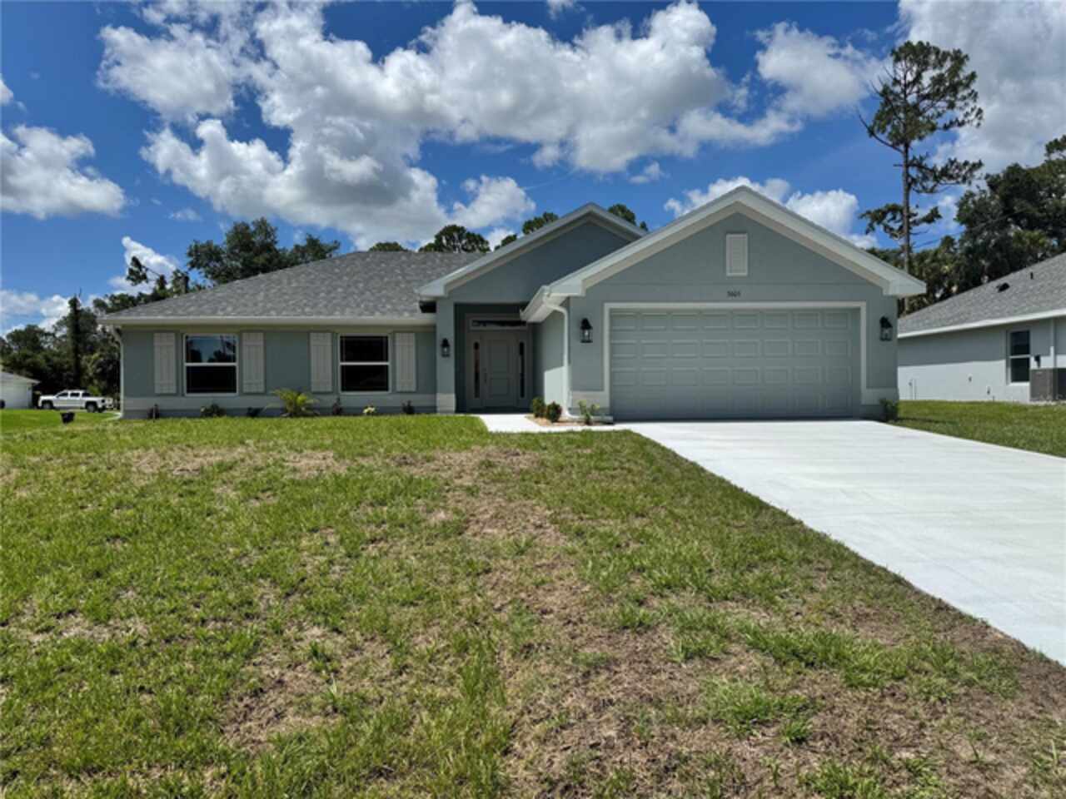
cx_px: 533
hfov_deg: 71.6
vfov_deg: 56.8
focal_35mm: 24
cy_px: 400
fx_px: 739
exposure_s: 1/9009
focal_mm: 6.76
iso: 80
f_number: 1.78
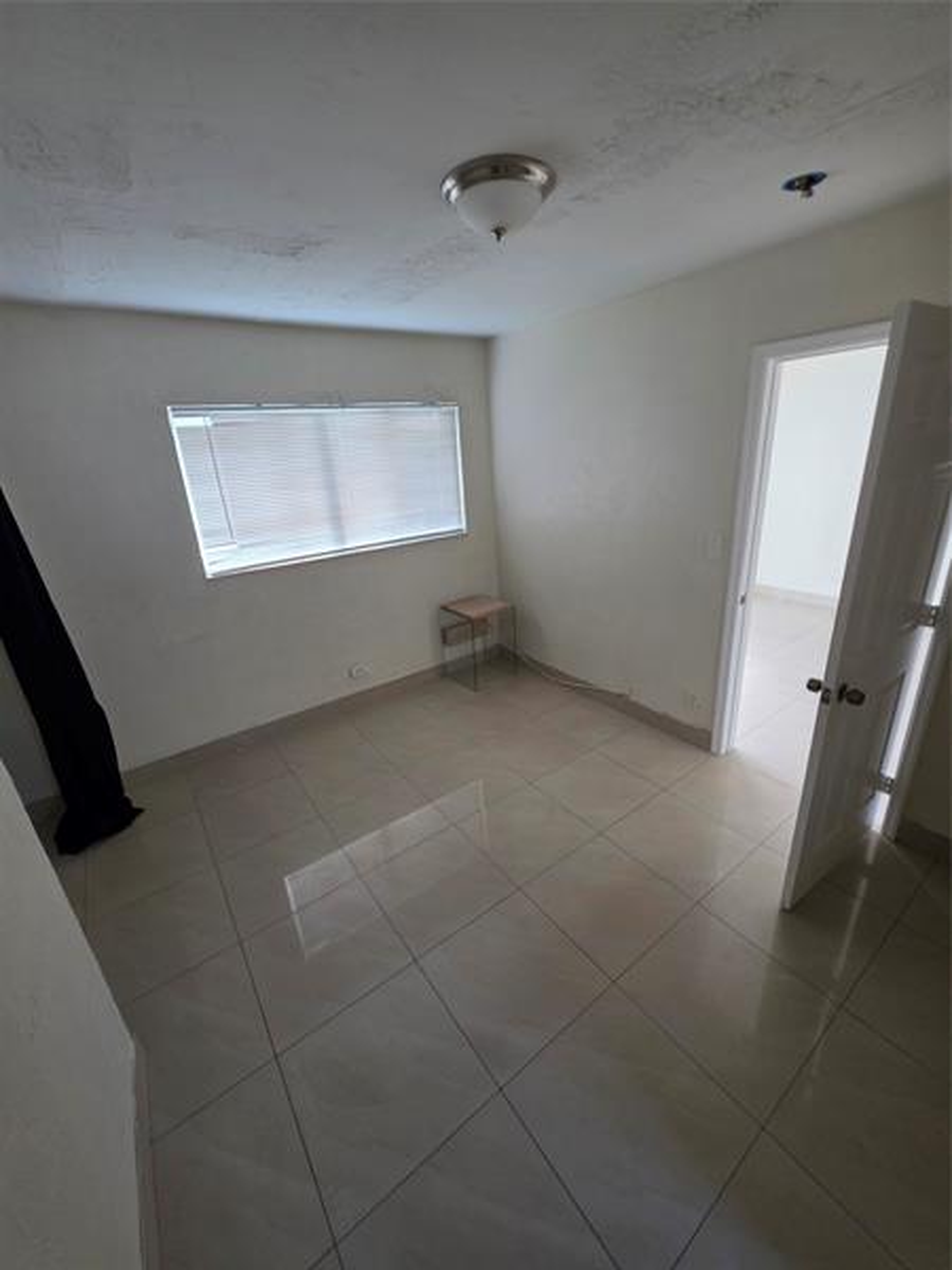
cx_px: 476
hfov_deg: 89.9
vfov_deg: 106.2
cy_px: 635
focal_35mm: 13
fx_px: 477
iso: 320
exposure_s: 1/100
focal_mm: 2.2
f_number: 1.9
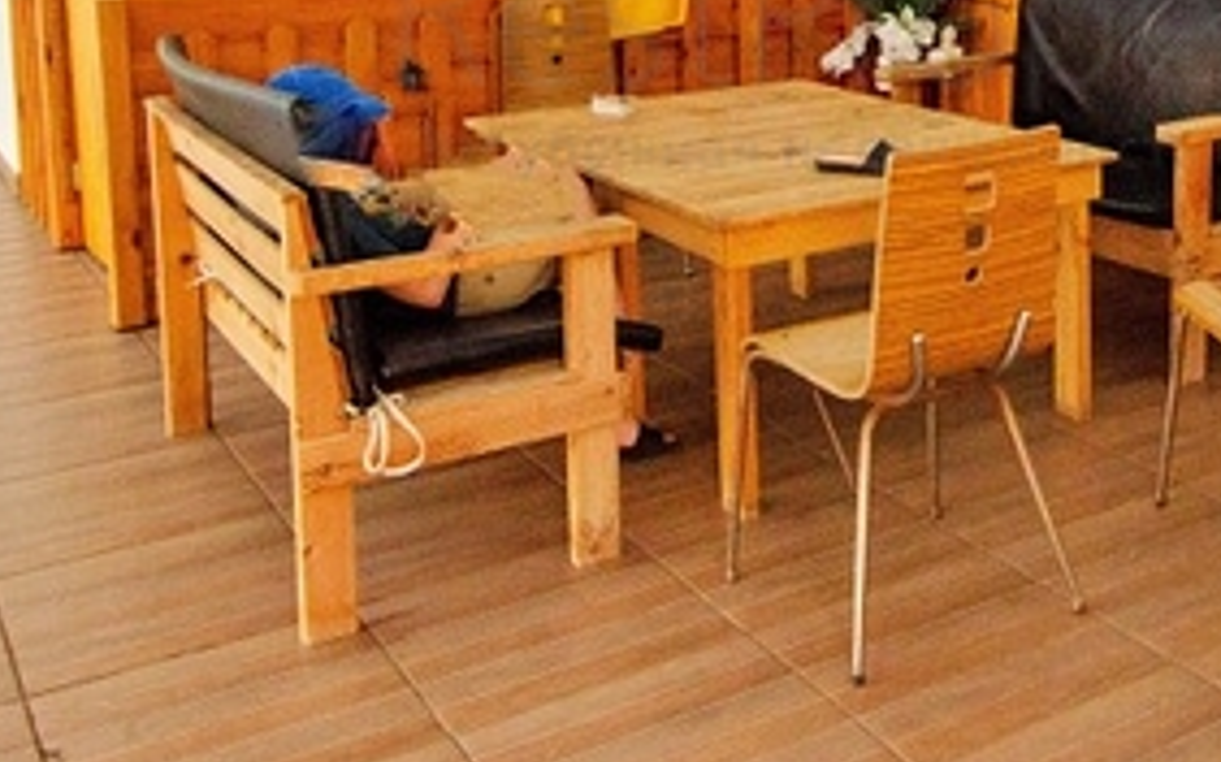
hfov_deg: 41.3
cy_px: -17
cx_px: 924
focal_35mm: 47
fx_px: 1563
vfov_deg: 25.9
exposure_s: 1/60
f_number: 4
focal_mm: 12
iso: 800
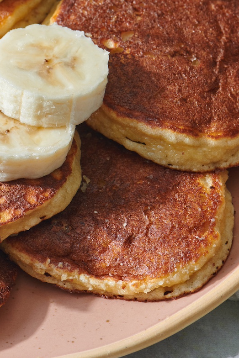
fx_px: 2399
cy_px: 79
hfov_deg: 5.7
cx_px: -21
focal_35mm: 241
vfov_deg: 8.5
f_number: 16
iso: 250
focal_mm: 105
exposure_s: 1/200
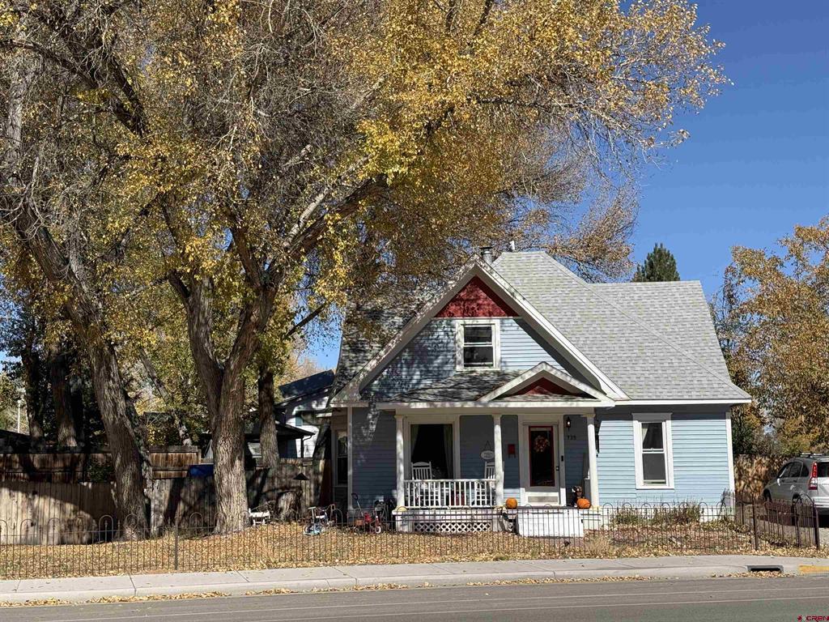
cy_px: 311
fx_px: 1150
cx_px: 414
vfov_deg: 30.3
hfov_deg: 39.7
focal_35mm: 48
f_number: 1.78
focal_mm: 6.76
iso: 64
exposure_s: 1/5208
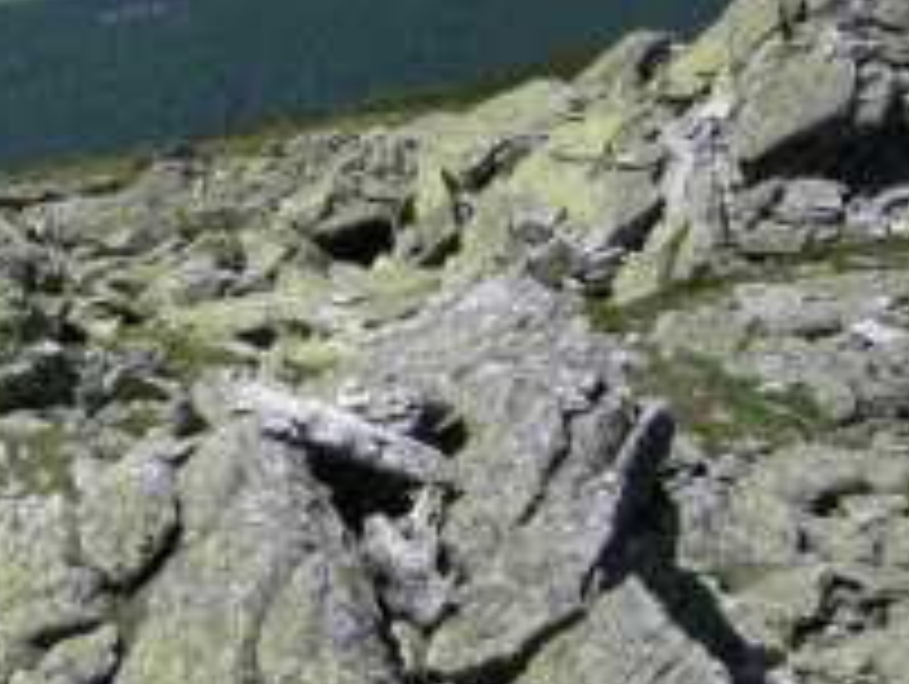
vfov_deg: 12.9
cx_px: -171
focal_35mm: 114
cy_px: 63
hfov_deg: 16.6
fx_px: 2997
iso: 100
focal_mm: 7.5
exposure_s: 1/327
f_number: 6.8
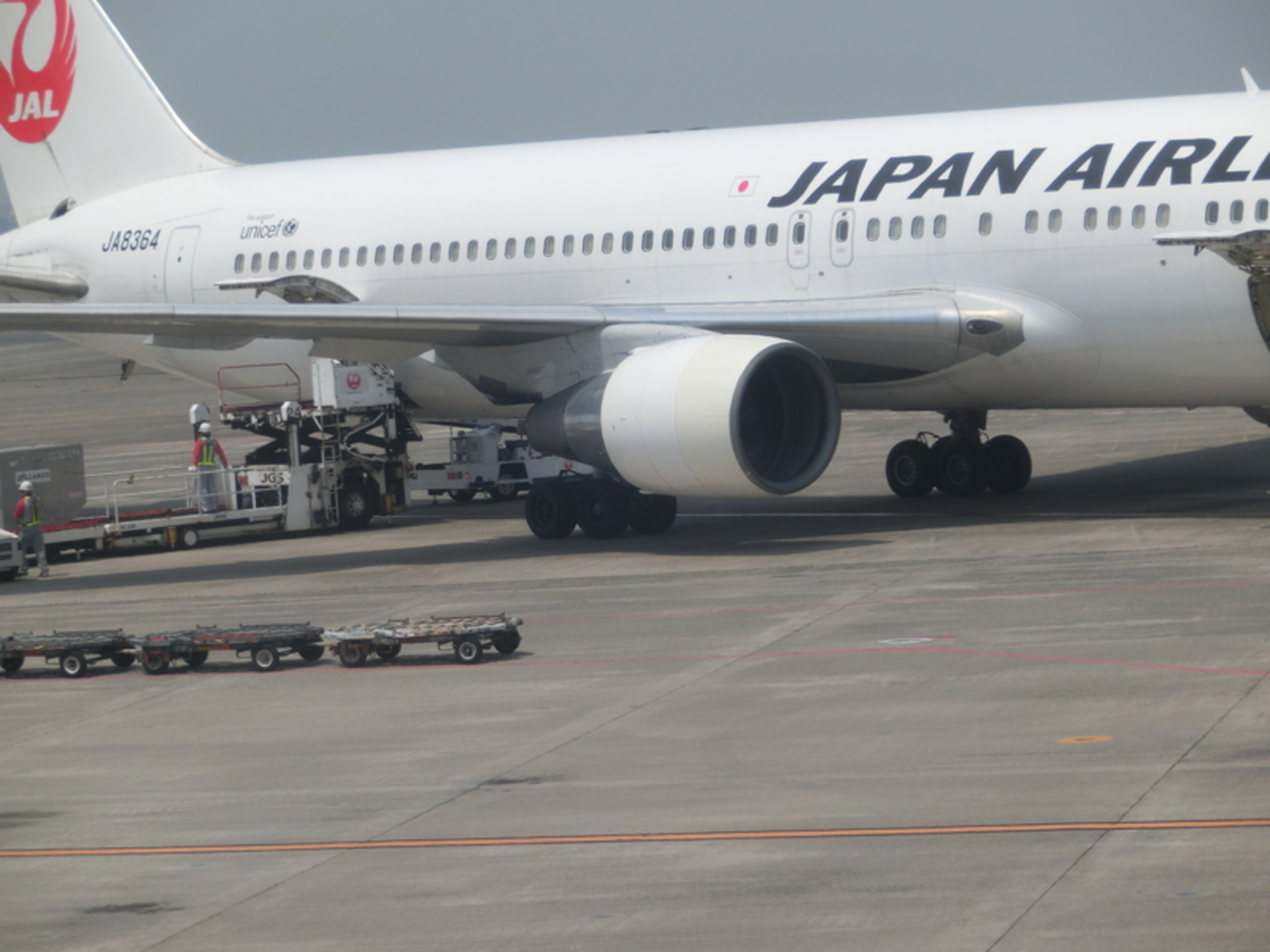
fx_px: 5503
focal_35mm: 150
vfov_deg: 9.9
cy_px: 476
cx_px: 635
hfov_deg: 13.2
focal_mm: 26.72
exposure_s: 1/500
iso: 80
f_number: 5.7
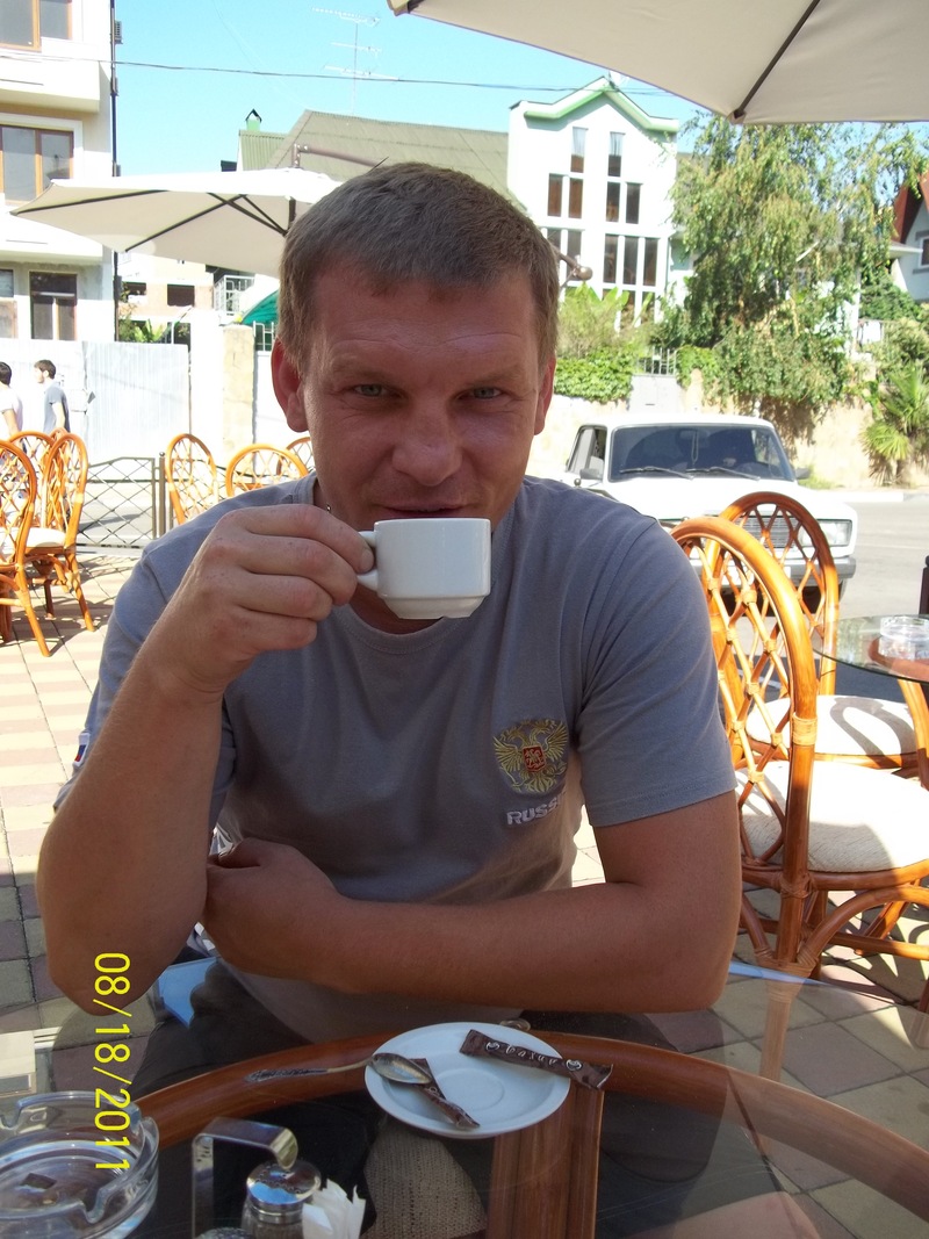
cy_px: 620
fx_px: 1145
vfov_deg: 56.8
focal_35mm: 32
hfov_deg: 44.2
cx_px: 464
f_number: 2.9
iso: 64
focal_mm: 5.7
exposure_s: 1/400
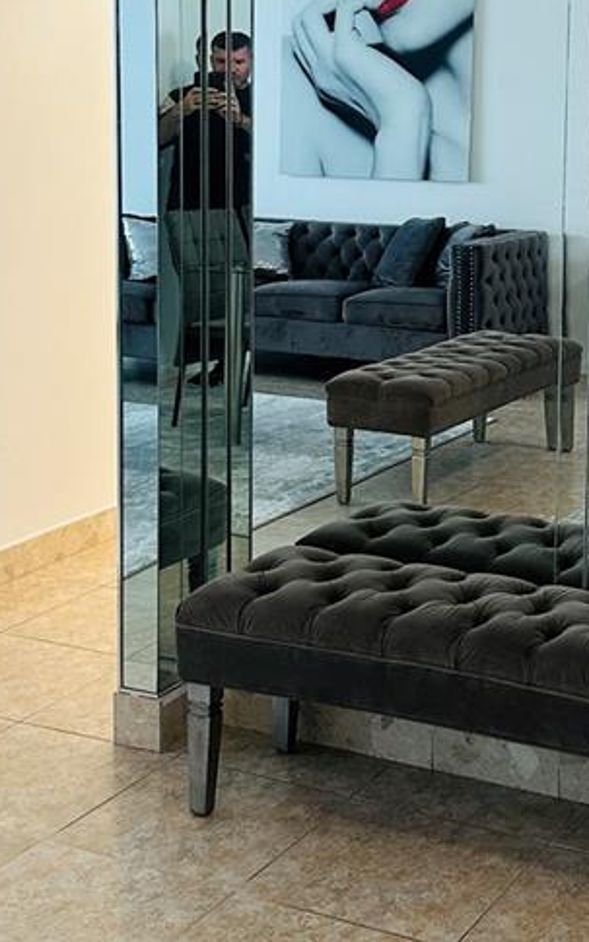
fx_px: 1619
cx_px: 416
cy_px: 245
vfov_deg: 31.9
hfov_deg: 20.5
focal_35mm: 63
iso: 200
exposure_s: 1/120
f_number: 1.78
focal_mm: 6.86
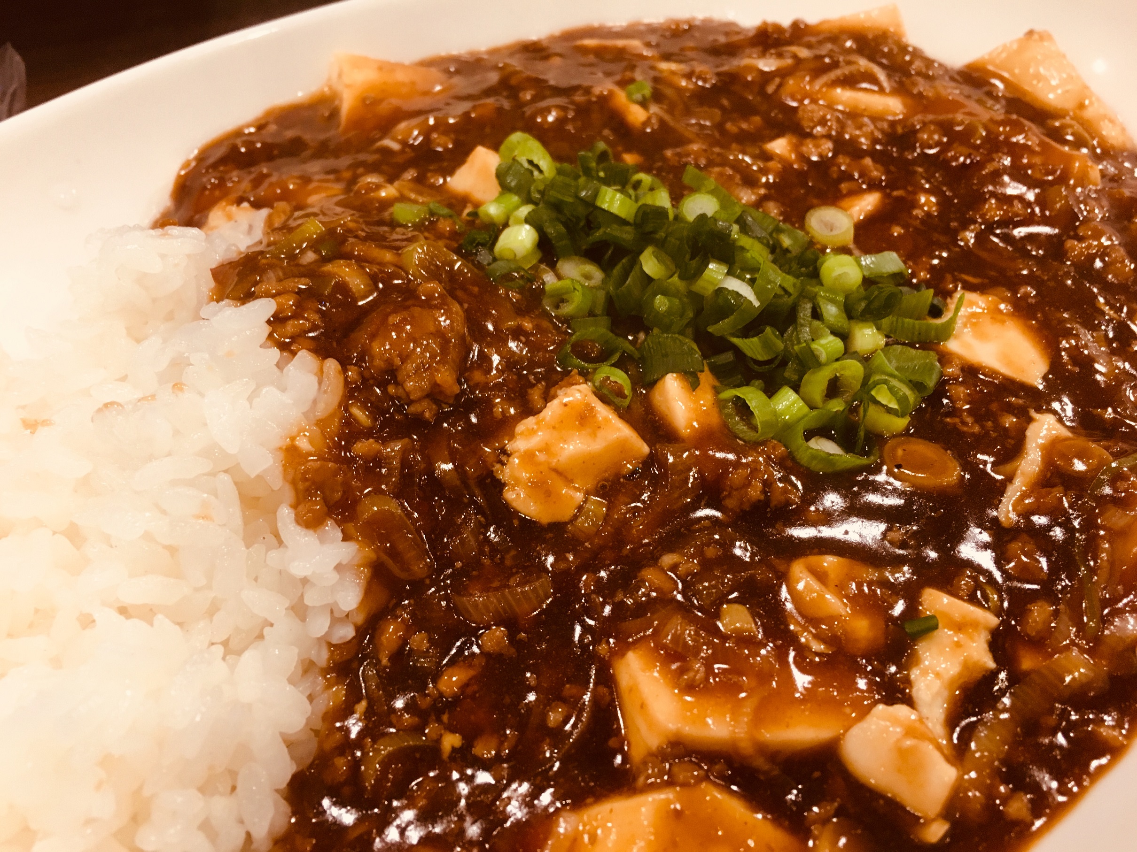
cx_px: 568
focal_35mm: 29
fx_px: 953
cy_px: 426
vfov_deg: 48.2
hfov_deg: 61.7
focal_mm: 4.15
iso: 100
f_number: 2.2
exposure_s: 1/30
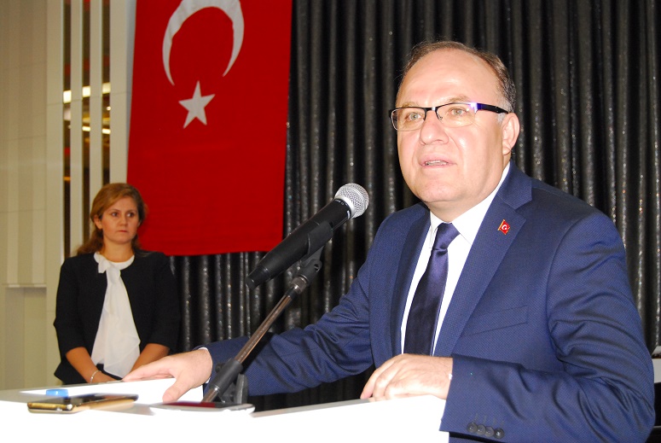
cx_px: 330
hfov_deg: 33.4
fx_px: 1103
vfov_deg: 22.7
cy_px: 222
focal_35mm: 60
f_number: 5
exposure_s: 1/60
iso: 800
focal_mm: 40
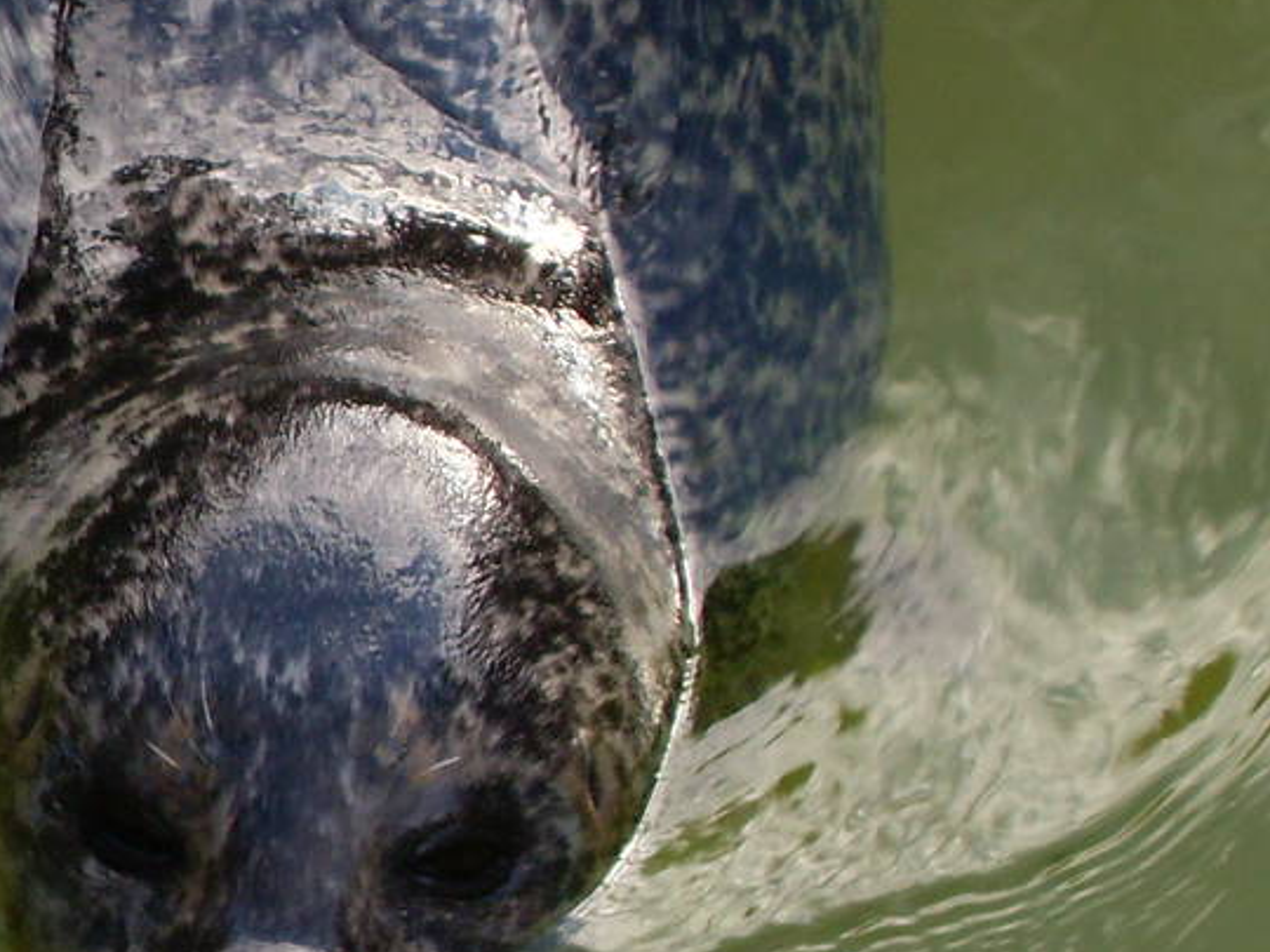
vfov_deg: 4.5
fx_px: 12070
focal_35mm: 329
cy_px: 795
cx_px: 143
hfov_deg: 6.0
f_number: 5.2
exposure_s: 1/125
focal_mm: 18.1
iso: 100
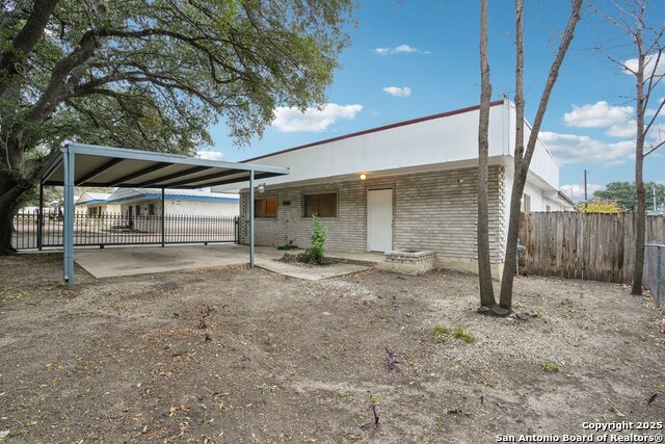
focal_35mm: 16
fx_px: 296
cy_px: 222
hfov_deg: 96.7
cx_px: 332
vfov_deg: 73.8
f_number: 8
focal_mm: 16
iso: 200
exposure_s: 1/30
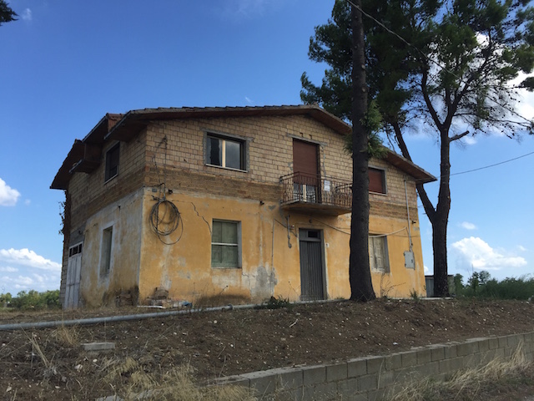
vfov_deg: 48.2
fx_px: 447
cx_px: 267
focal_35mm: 29
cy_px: 200
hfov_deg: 61.7
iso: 32
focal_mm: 4.15
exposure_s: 1/1319
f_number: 2.2
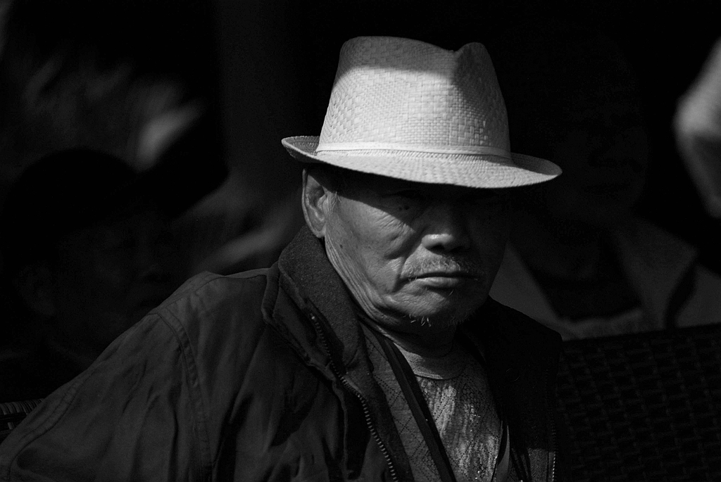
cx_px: 360
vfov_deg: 4.4
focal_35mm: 315
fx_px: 6315
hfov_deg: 6.5
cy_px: 241
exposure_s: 1/1000
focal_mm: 210
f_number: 4
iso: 200
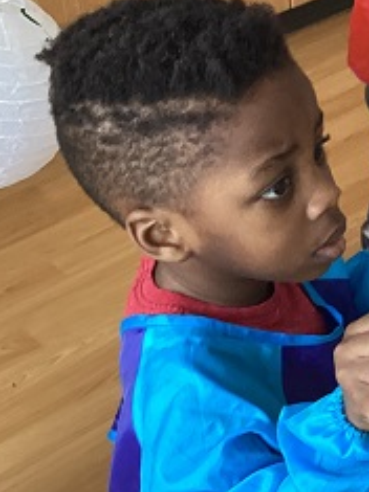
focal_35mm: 88
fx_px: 1252
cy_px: 228
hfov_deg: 16.2
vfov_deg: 22.3
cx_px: 430
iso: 160
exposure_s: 1/50
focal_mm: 3.3
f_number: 2.4
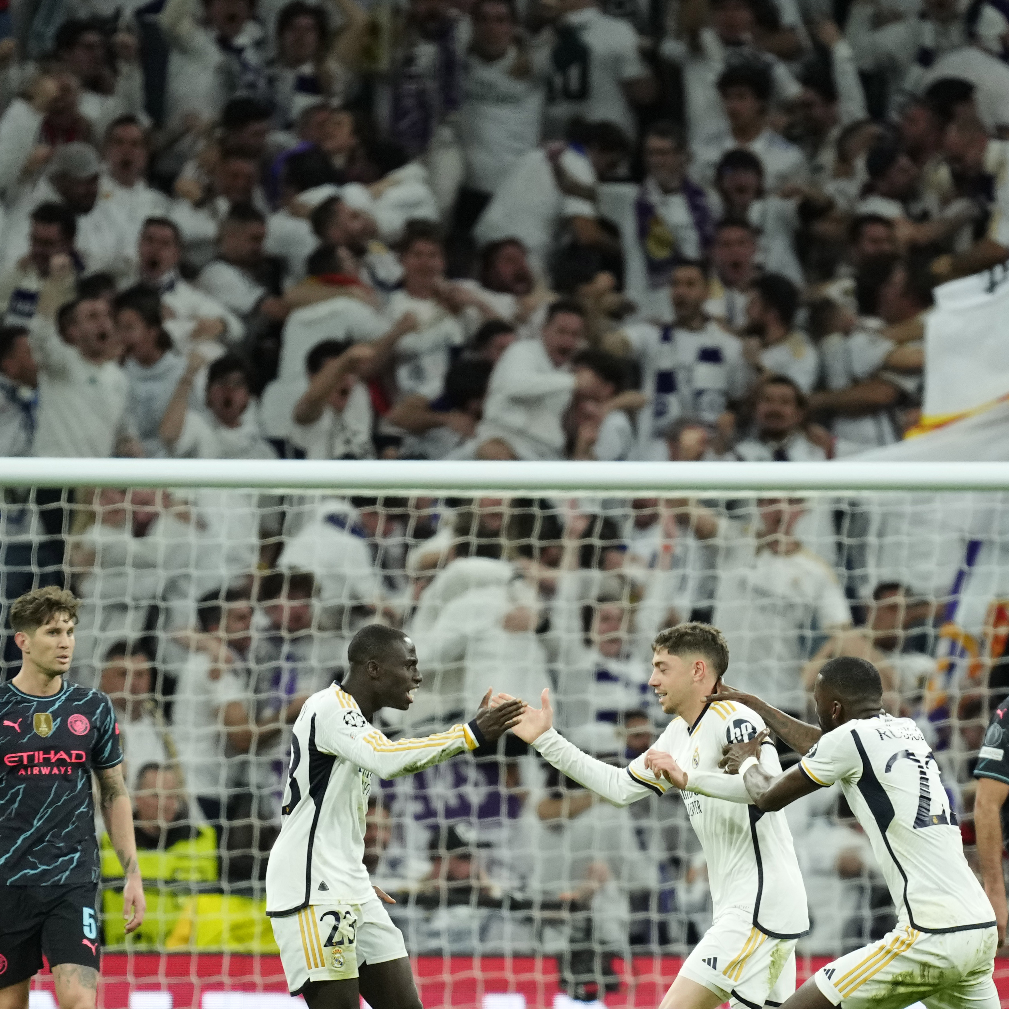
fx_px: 21369
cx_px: 846
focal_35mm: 648
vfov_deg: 2.7
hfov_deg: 2.7
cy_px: 639
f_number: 2.8
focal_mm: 400
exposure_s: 1/2000
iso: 2500
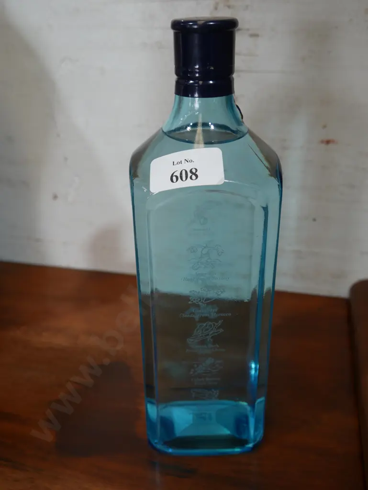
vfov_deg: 53.9
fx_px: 482
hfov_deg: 41.8
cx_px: 184
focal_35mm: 34
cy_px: 245
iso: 320
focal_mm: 17
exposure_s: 1/60
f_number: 4
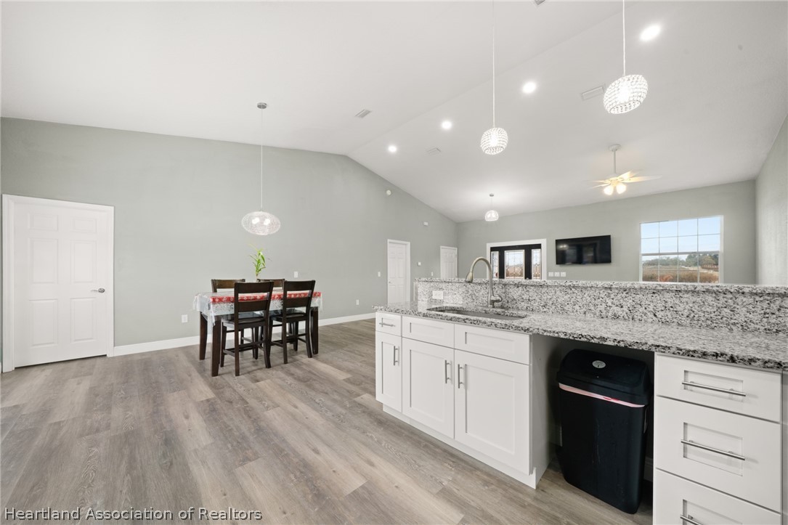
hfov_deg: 112.6
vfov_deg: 90.0
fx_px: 263
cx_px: 394
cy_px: 262
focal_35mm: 12
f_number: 11
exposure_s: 1/5
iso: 400
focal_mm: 12
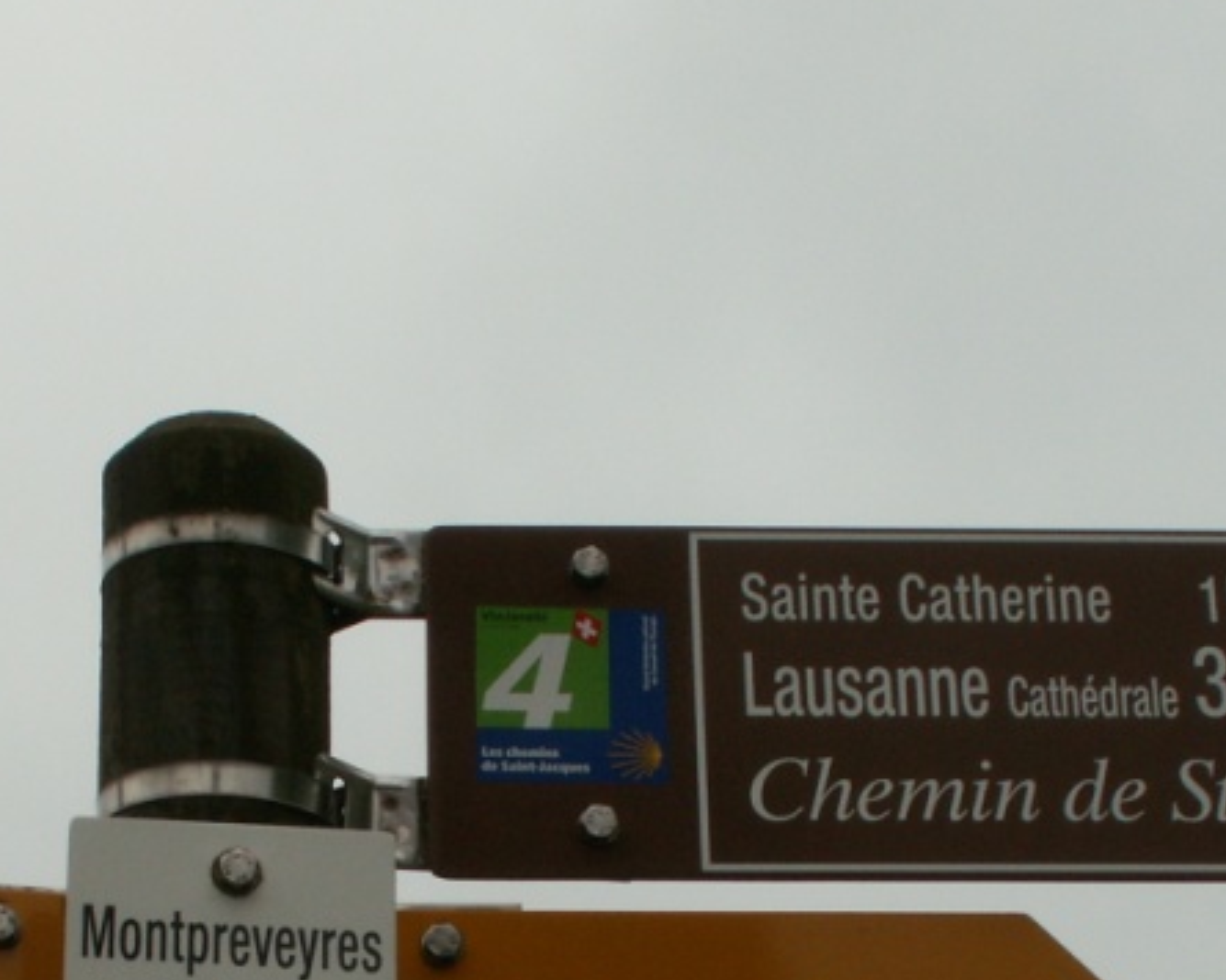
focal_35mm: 101
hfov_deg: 19.0
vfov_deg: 15.0
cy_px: 955
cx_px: 521
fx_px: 3665
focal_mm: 7.49
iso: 50
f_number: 8
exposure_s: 1/125
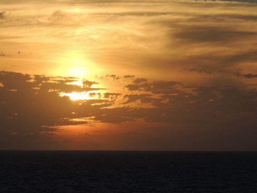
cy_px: 72
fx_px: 1923
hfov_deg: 7.6
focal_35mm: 259
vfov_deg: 5.7
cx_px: 70
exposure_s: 1/1600
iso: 100
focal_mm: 24
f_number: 4.3
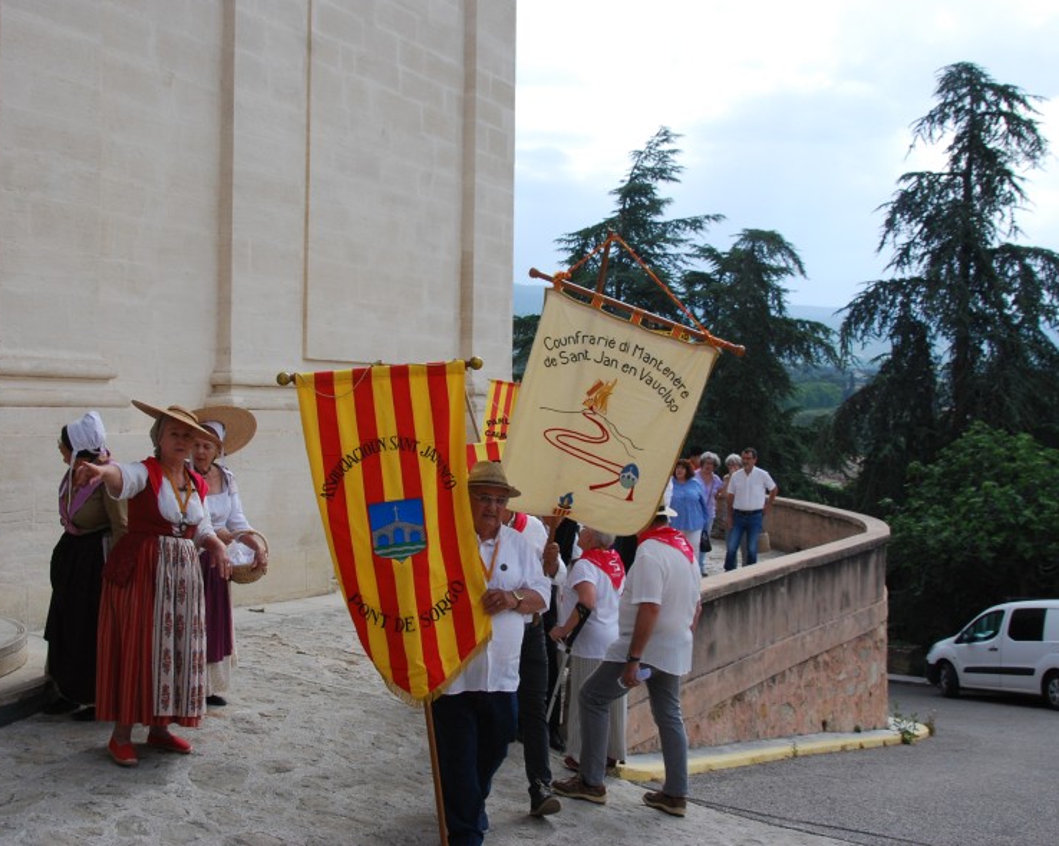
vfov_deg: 36.5
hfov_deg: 44.7
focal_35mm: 41
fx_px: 1285
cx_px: 461
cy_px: 419
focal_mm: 24
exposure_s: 1/400
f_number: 10
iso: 400
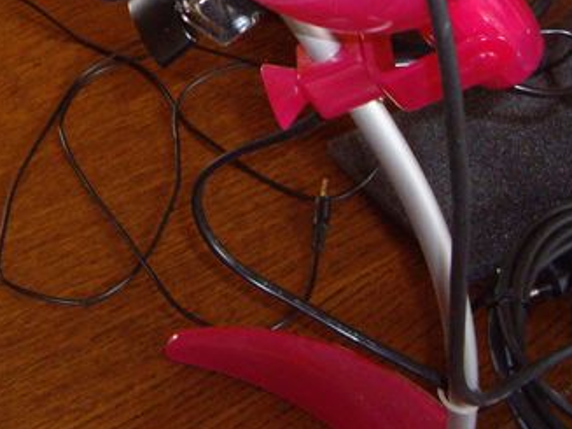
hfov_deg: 20.6
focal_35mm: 93
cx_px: 45
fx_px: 1536
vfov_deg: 15.3
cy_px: -91
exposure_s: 1/40
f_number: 2.8
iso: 400
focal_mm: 7.9
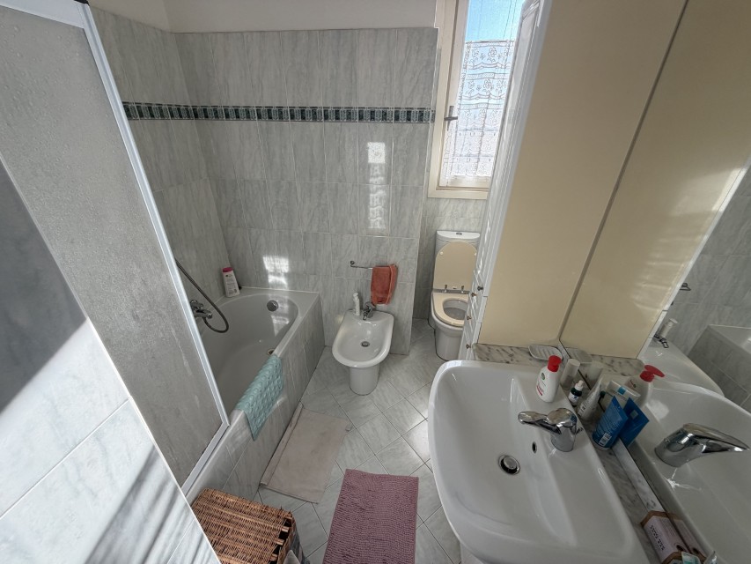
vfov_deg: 85.7
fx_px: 304
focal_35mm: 14
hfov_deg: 102.1
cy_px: 282
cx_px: 376
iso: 64
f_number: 2.2
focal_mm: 2.22
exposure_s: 1/152
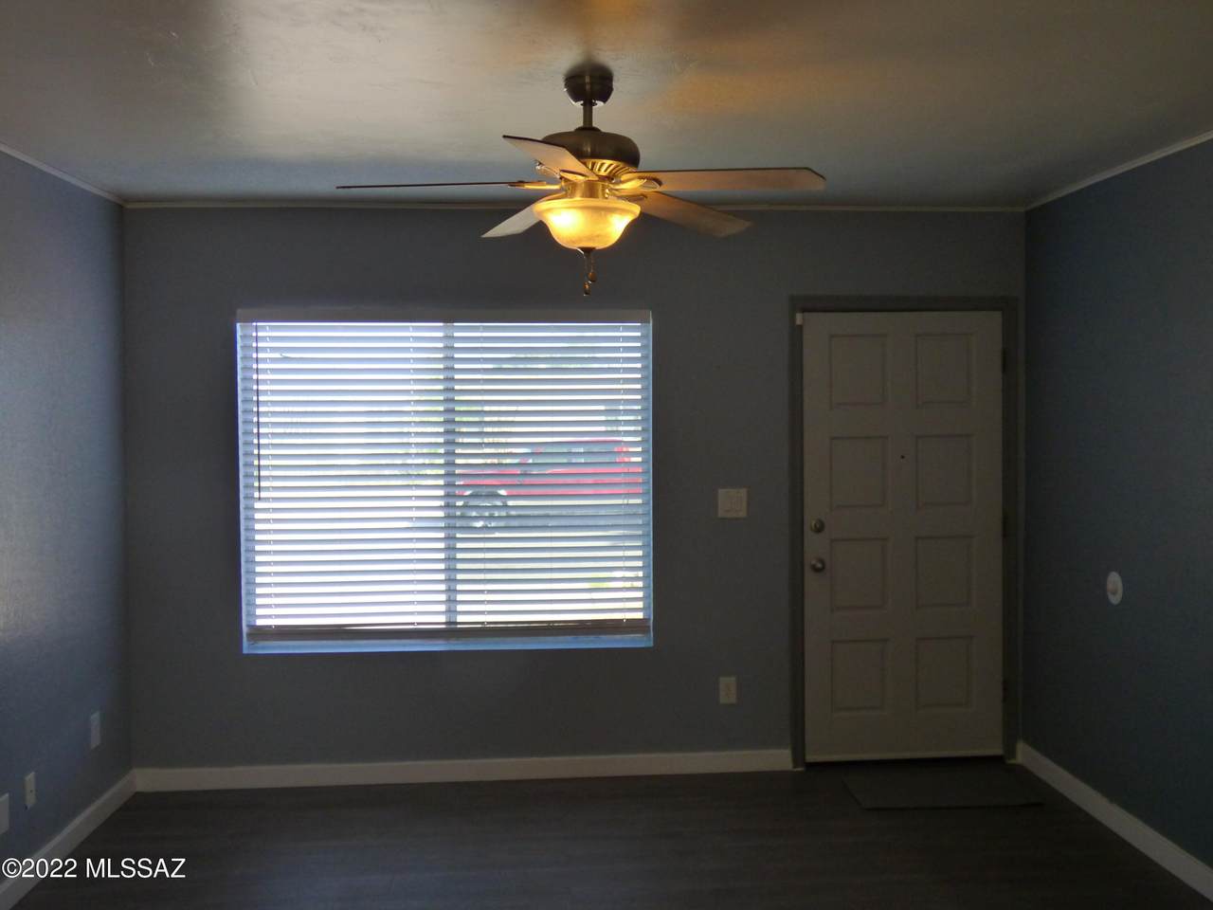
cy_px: 455
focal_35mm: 33
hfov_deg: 55.4
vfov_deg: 42.9
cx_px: 606
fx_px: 1156
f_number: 3.4
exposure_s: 1/125
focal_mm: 5.78
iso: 200
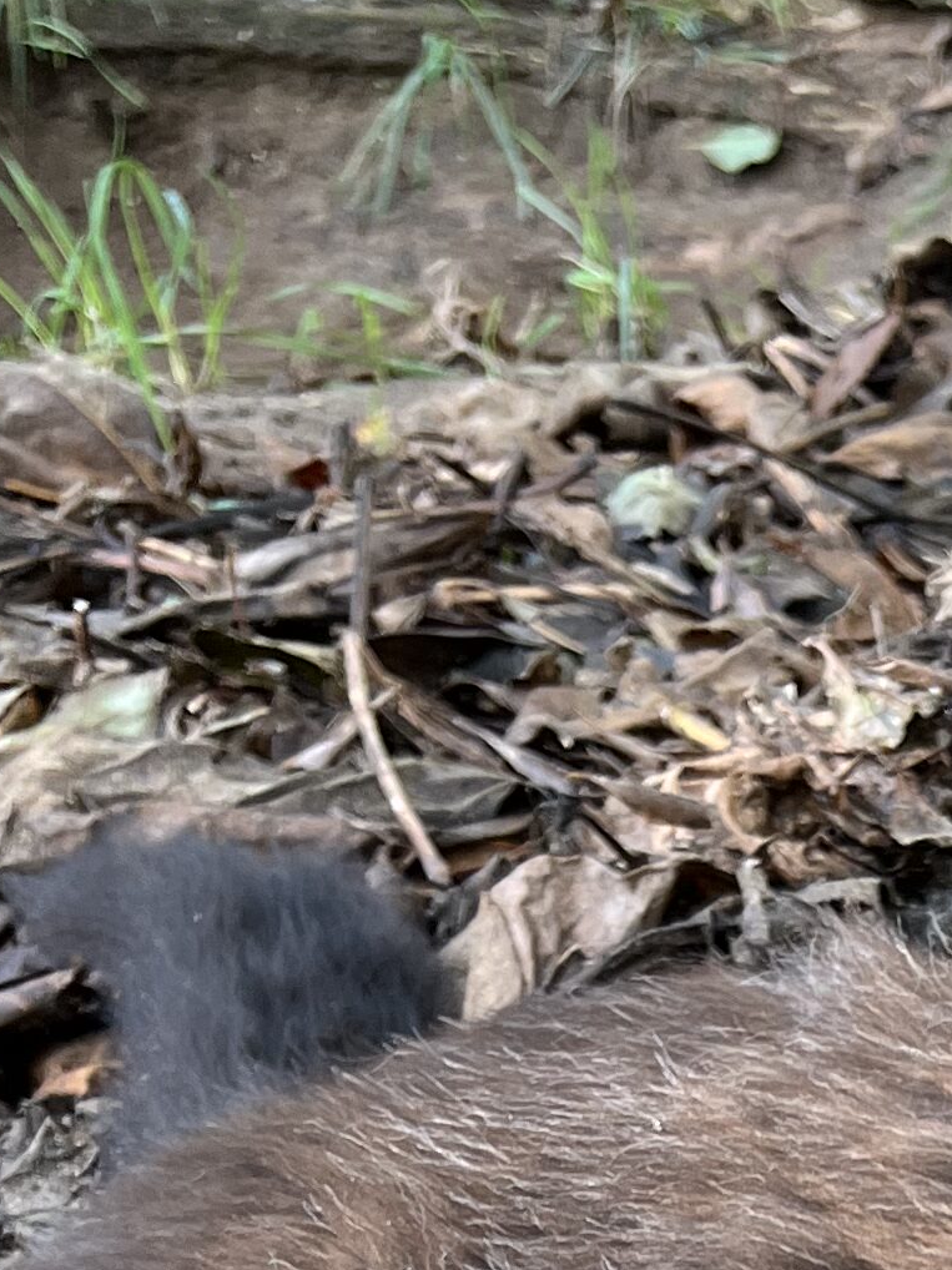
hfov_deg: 13.6
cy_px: 2232
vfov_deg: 16.3
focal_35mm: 103
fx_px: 3778
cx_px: 1391
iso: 32
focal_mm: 5.1
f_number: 1.6
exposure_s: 1/122
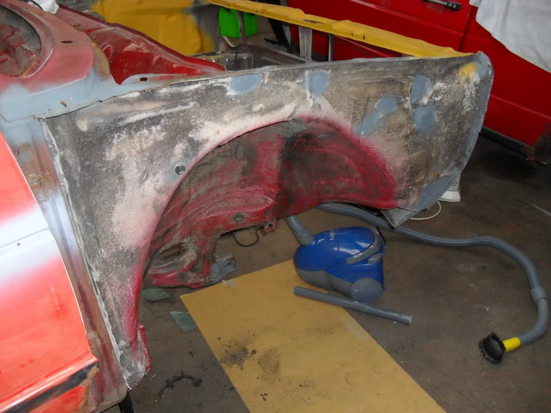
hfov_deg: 52.6
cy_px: 206
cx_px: 276
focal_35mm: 35
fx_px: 557
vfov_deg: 40.7
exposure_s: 1/45
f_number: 3.2
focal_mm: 6.3
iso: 200
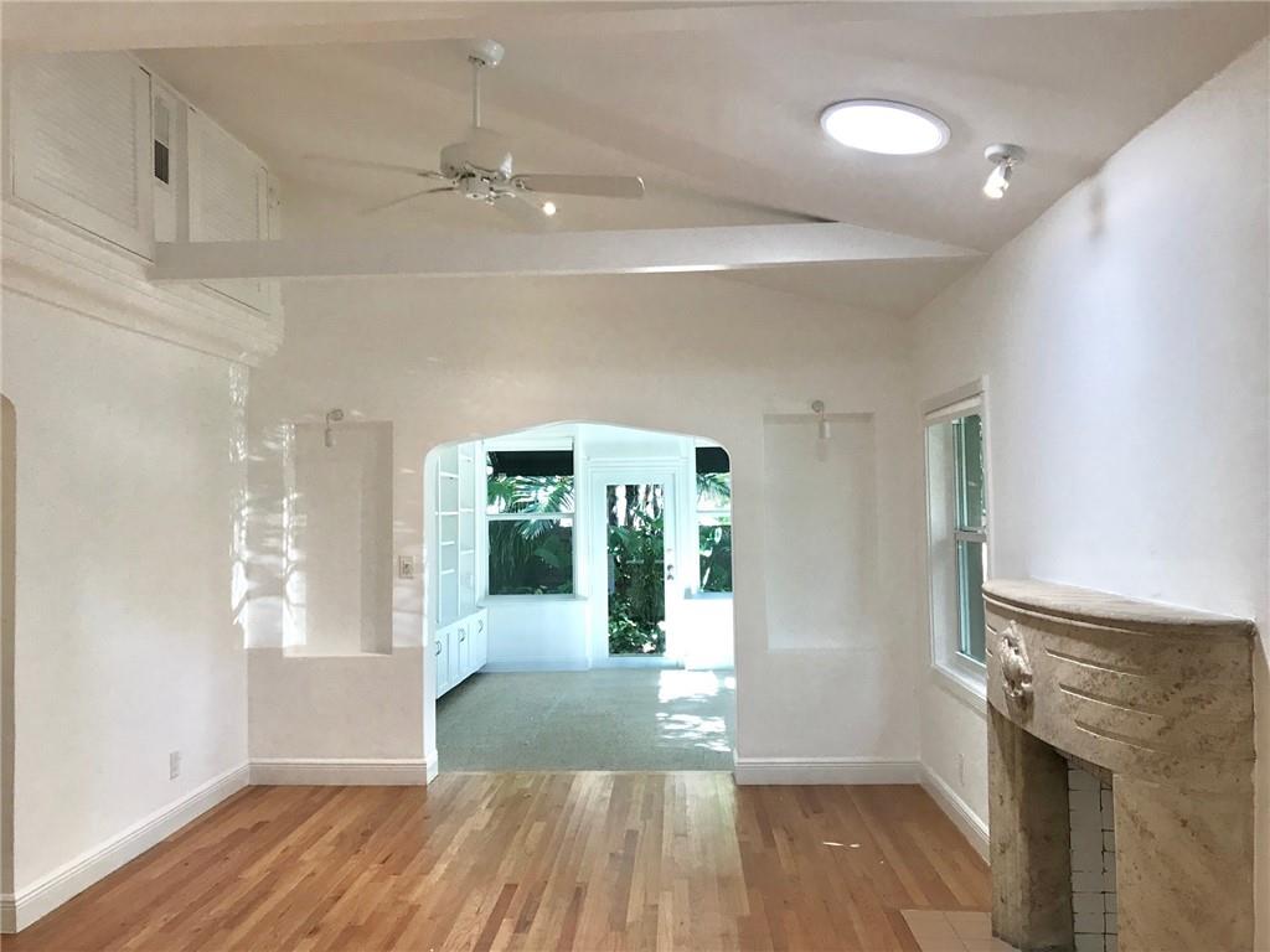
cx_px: 635
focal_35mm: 28
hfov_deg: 63.4
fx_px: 1027
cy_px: 476
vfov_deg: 49.7
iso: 20
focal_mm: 3.99
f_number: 1.8
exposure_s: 1/30
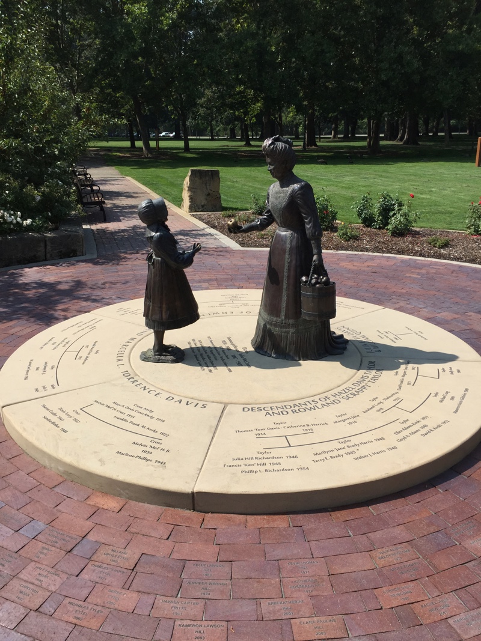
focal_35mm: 29
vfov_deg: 61.7
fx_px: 537
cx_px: 240
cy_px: 320
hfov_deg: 48.2
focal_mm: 4.15
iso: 32
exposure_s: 1/2639
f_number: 2.2
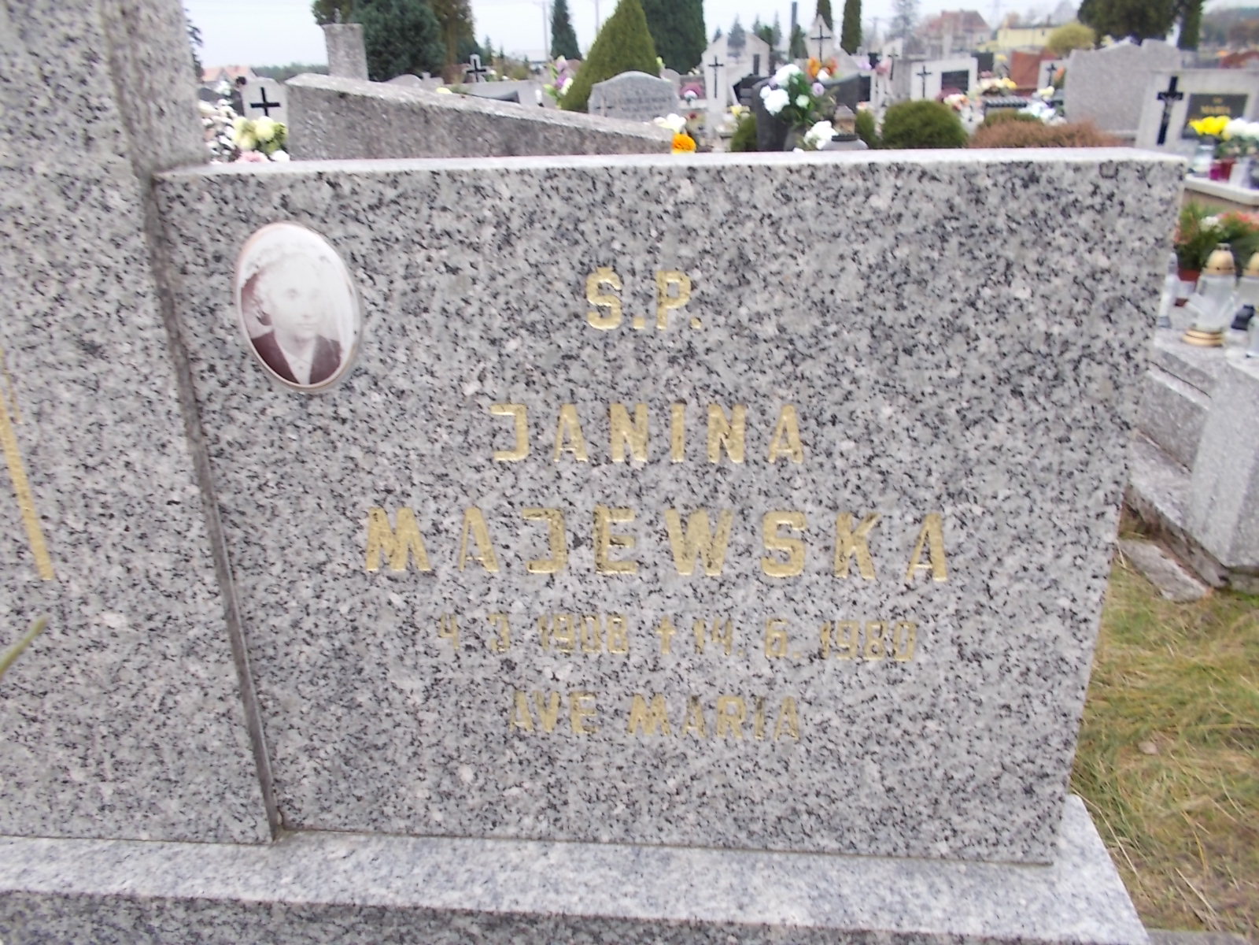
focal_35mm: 26
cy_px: 472
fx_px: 946
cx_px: 630
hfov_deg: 67.3
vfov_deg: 53.1
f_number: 3.2
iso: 80
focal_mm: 4.6
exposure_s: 1/40
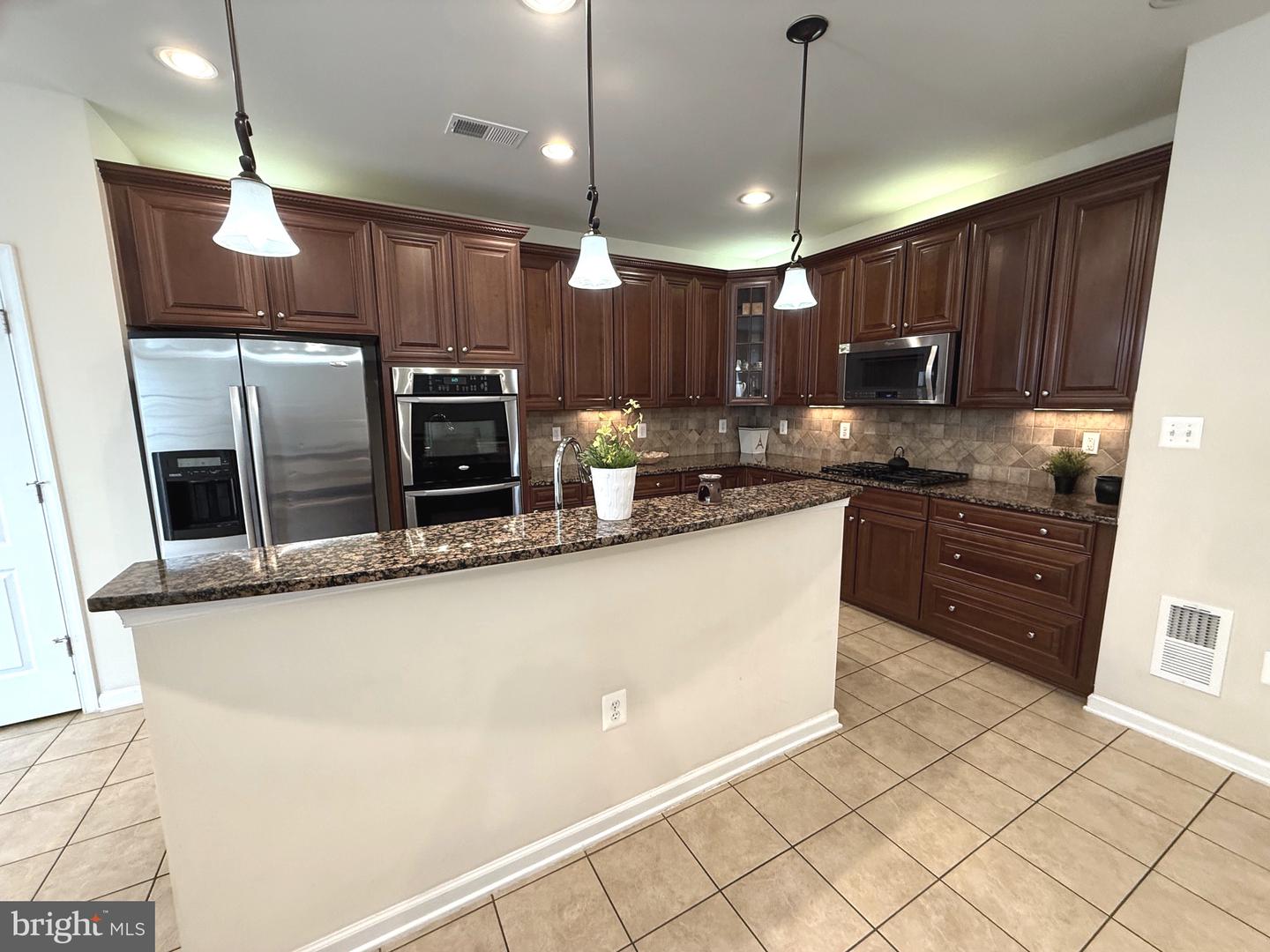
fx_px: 514
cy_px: 476
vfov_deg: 85.7
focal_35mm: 14
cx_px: 635
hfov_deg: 102.1
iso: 400
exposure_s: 1/60
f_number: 2.2
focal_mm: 2.22
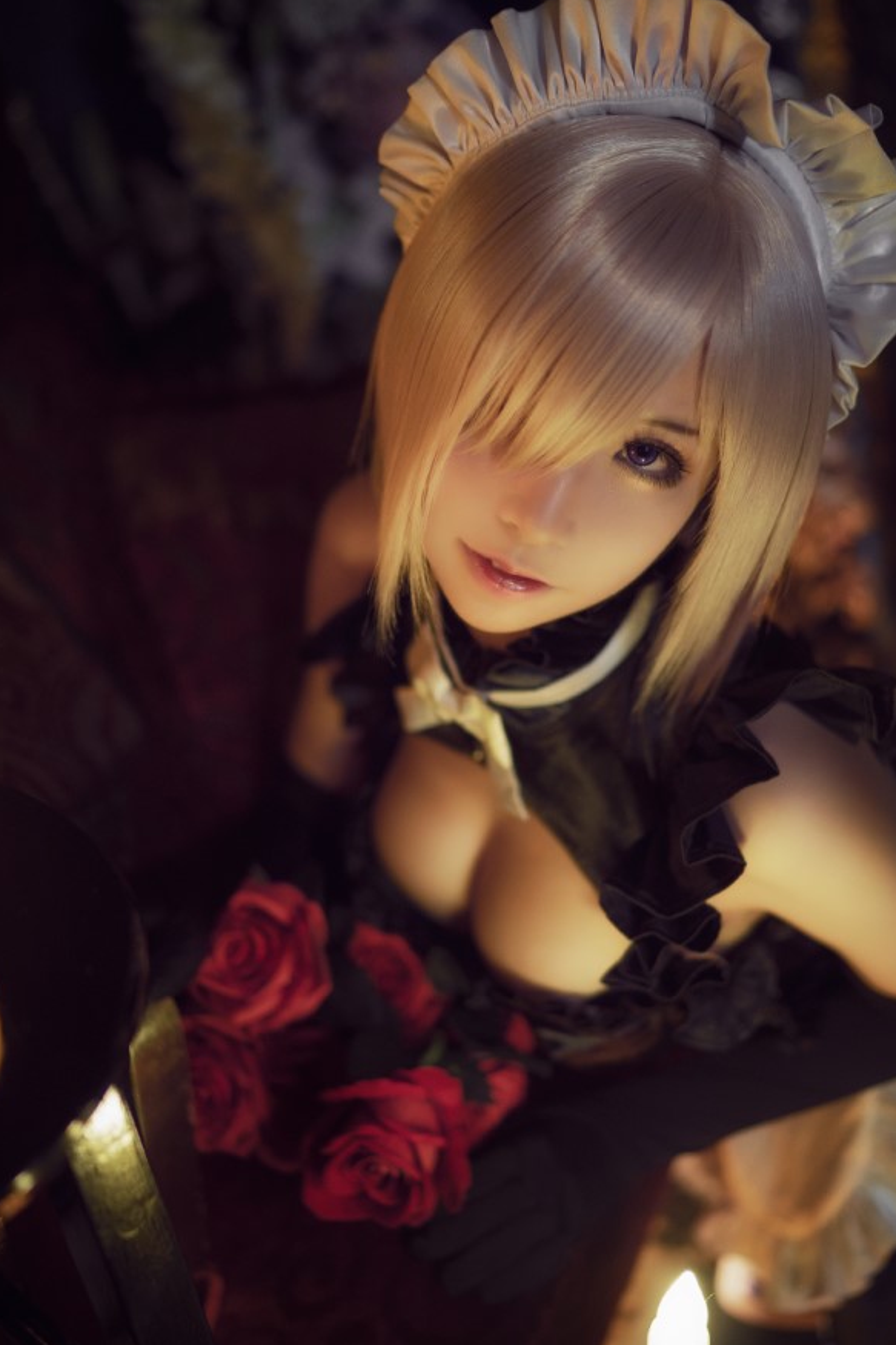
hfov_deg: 29.8
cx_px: 493
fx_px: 1681
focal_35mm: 45
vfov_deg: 43.6
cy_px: 692
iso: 1250
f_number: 1.4
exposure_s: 1/80
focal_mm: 35
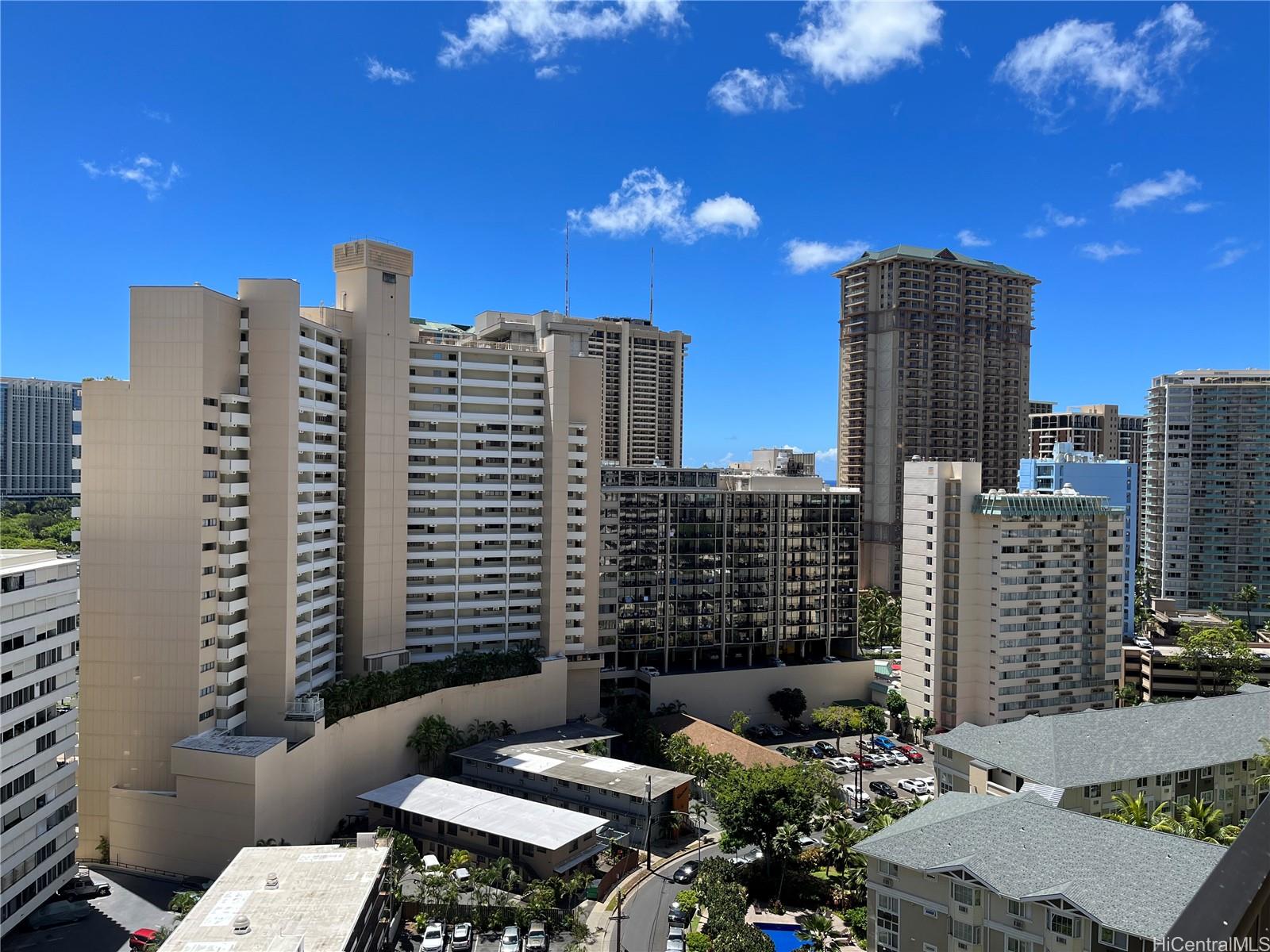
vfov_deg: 53.1
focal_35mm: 26
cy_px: 476
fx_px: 954
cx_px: 635
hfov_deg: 67.3
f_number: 1.6
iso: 50
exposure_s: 1/2825
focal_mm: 5.1
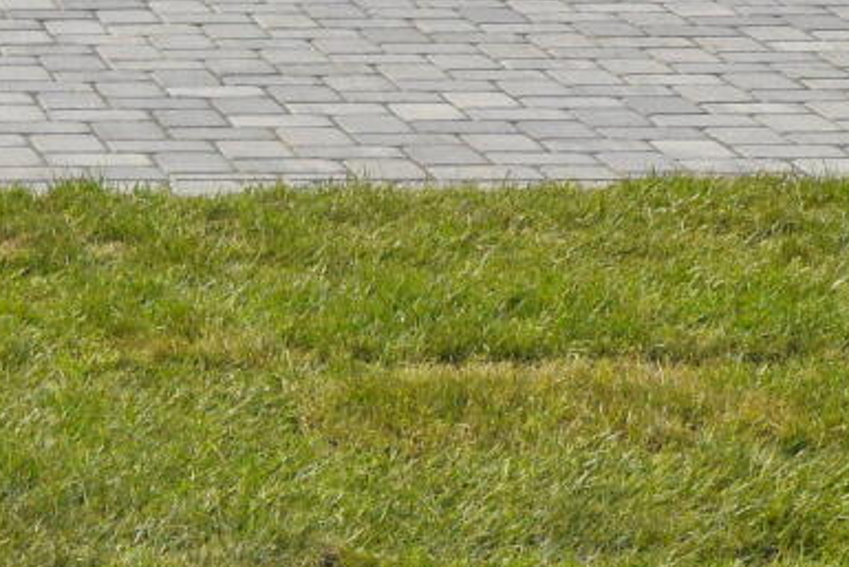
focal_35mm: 187
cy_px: -794
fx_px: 4412
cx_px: -756
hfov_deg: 10.3
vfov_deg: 6.9
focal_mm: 24
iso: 400
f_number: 13
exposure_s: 1/640
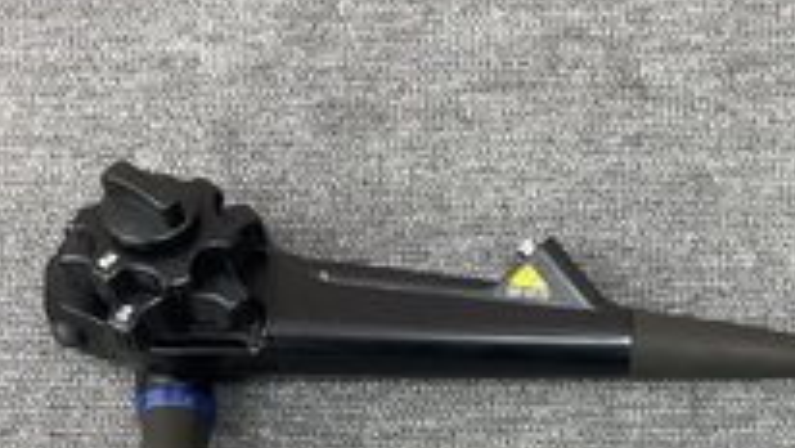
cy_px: 525
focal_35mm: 55
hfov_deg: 36.7
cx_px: 617
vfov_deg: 20.5
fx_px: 1160
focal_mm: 4.2
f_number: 1.6
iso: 80
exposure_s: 1/60
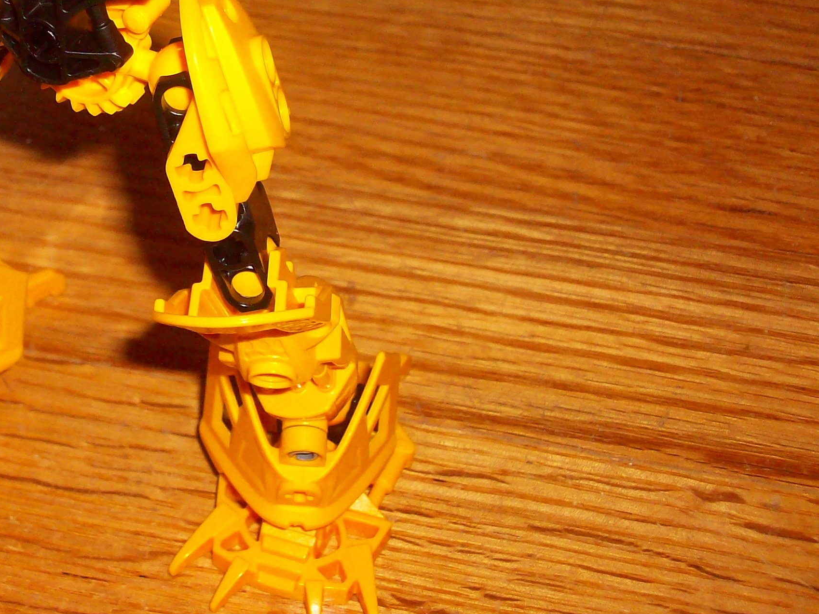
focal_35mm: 76
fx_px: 1798
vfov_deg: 19.1
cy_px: 102
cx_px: 91
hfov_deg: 24.9
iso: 160
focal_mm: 7.1
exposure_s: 1/65.1
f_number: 3.2
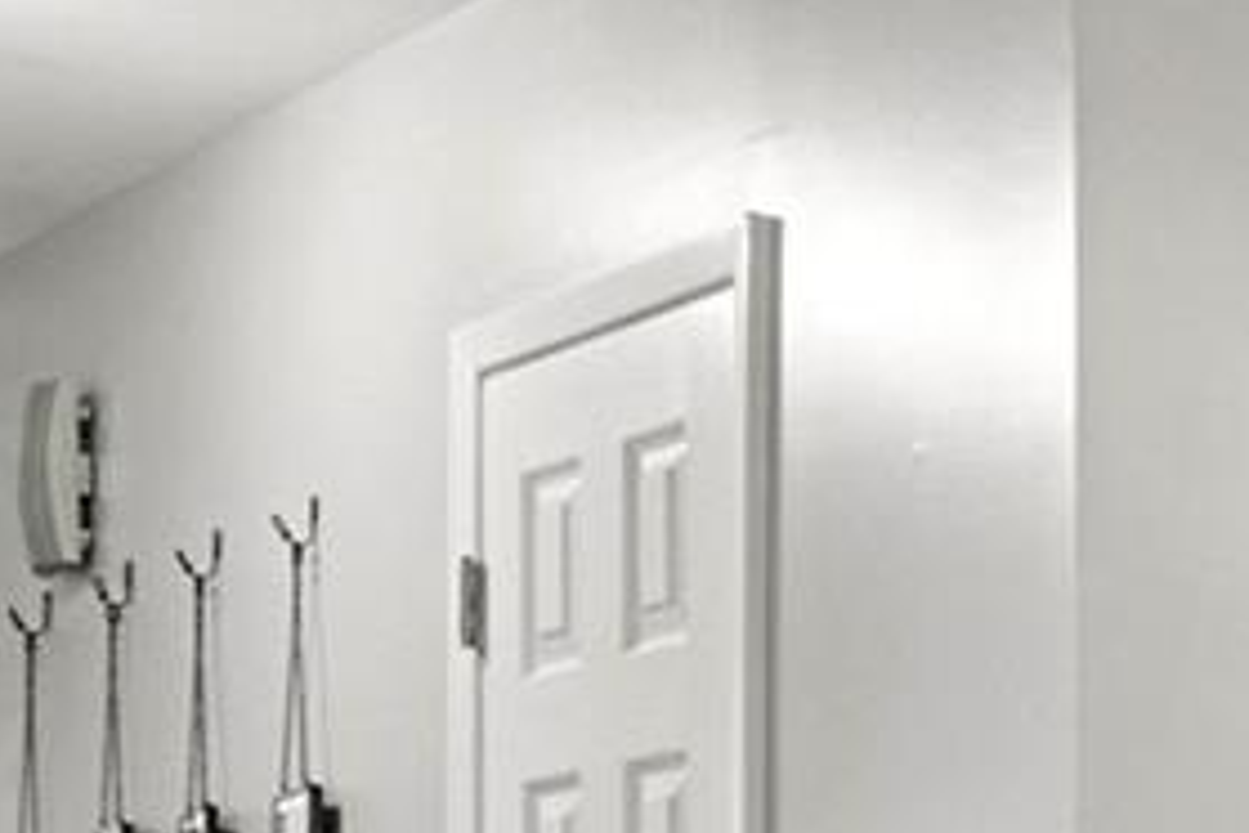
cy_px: 1386
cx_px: 3492
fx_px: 3053
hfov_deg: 12.5
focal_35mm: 88
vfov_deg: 14.1
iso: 200
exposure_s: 3.2
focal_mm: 12
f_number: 8
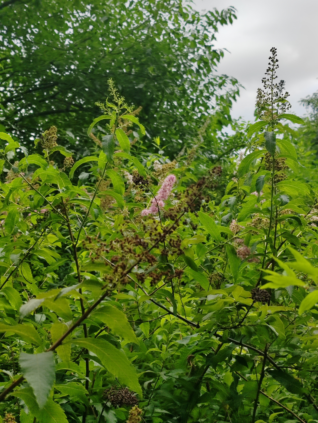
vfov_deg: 35.5
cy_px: 212
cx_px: 159
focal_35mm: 54
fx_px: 661
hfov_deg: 27.0
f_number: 1.8
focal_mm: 6.14
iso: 100
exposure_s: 1/340
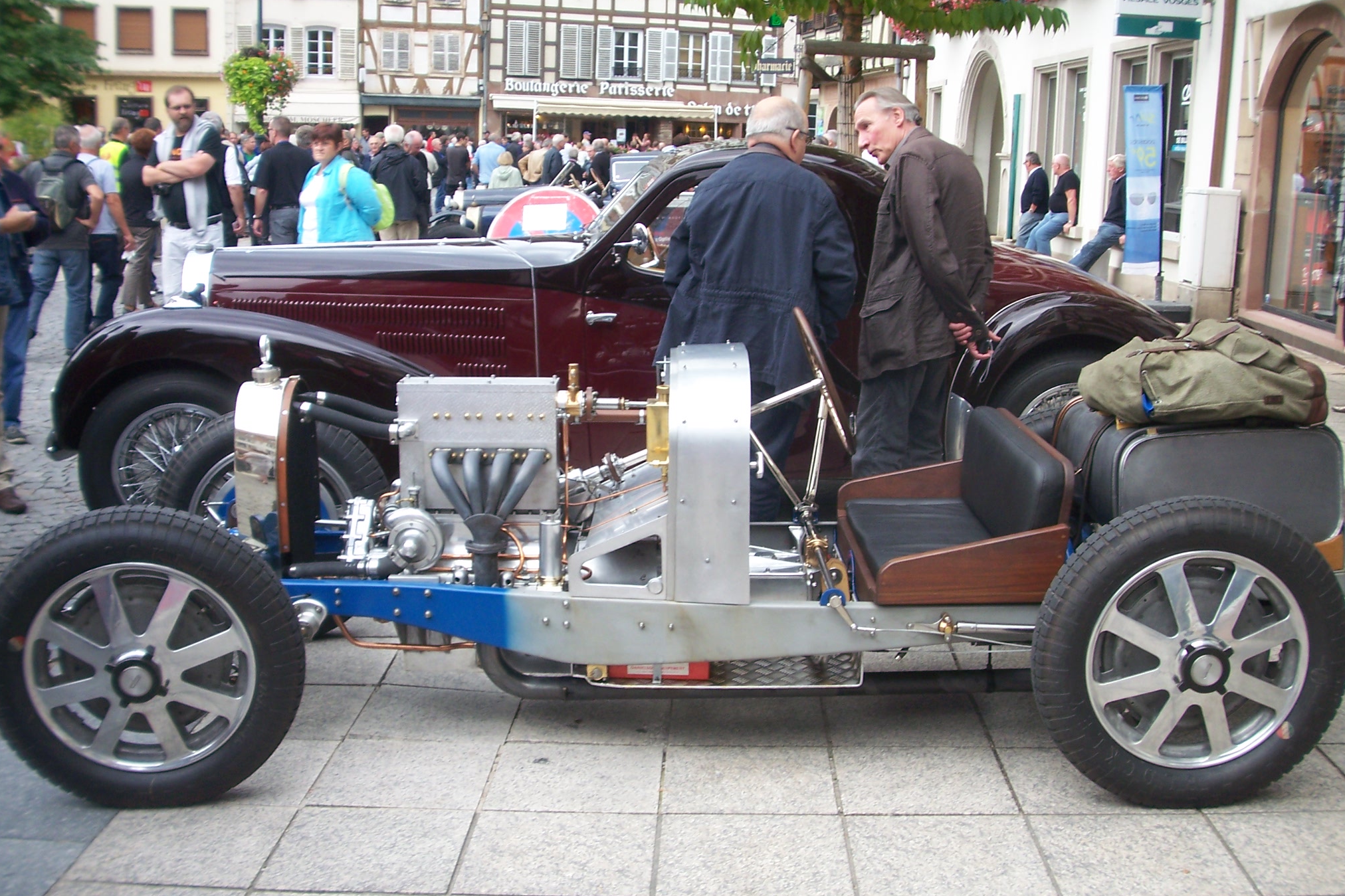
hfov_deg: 48.5
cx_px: 667
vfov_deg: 33.4
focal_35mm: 40
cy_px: 442
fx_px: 1494
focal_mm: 6.3
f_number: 3.9
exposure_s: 1/60
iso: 64
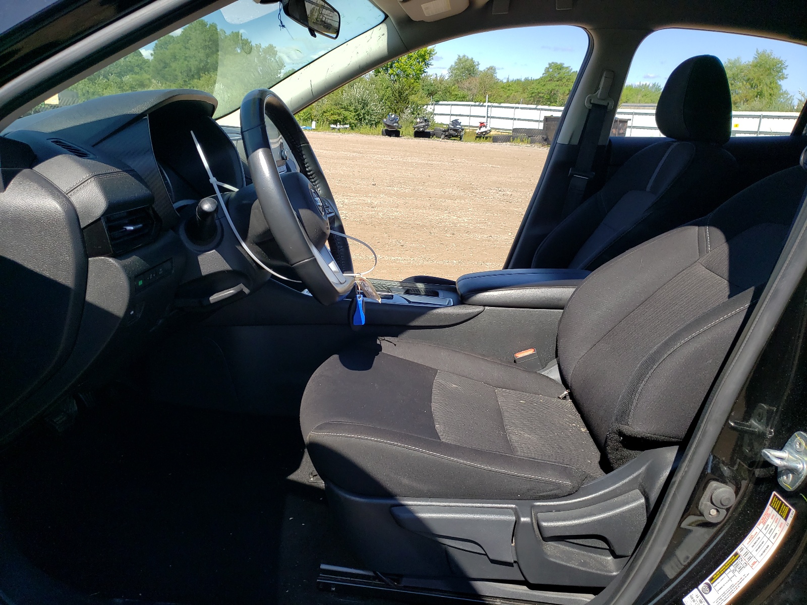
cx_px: 404
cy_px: 302
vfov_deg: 53.1
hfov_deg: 67.3
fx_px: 606
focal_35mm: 26
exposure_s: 1/1667
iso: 50
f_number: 1.5
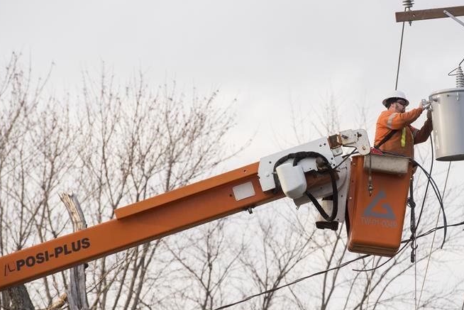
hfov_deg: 6.6
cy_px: 184
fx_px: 4037
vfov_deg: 4.4
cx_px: 319
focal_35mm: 313
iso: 800
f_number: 6.3
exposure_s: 1/500
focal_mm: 200
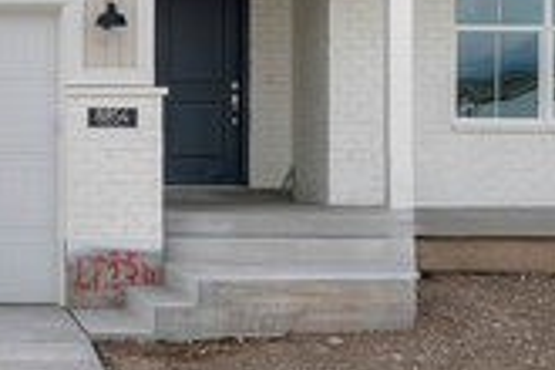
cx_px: -87
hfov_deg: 20.6
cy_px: -138
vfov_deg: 14.0
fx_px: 1434
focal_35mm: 93
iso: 320
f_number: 8
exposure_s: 1/320
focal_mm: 24
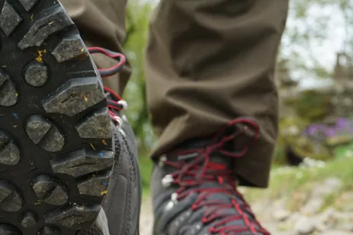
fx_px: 706
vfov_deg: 18.8
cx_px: 159
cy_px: 166
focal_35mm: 72
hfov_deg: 28.1
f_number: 10
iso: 800
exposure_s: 1/250
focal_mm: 42
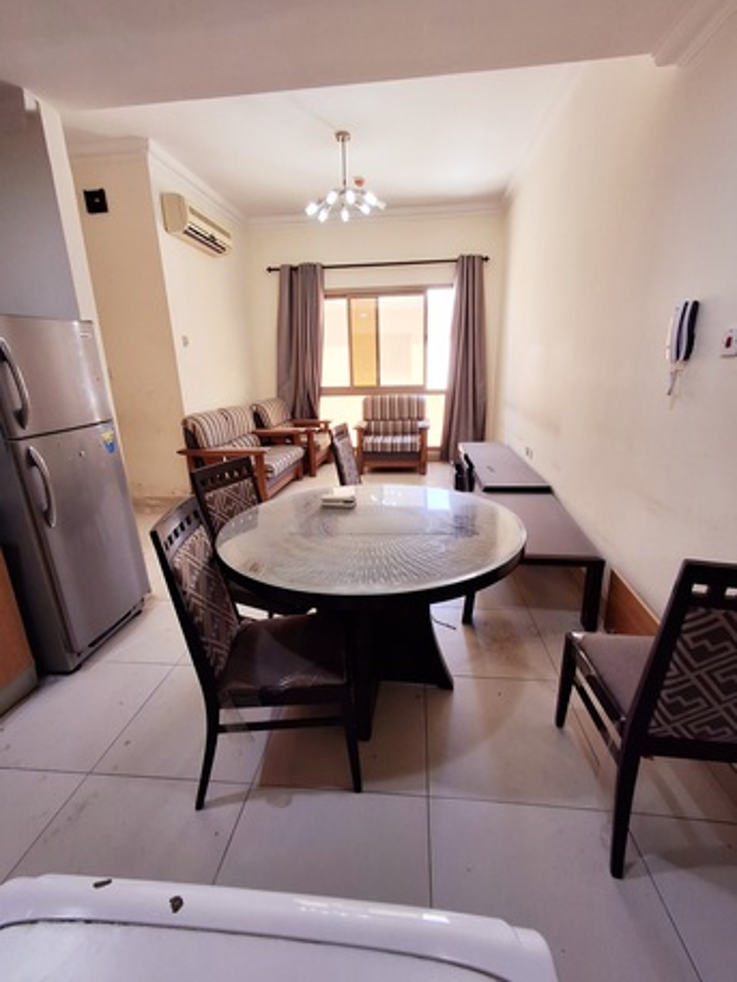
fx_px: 454
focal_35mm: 16
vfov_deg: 94.5
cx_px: 368
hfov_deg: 78.1
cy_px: 491
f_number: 2.2
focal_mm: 1.64
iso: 40
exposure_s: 1/50
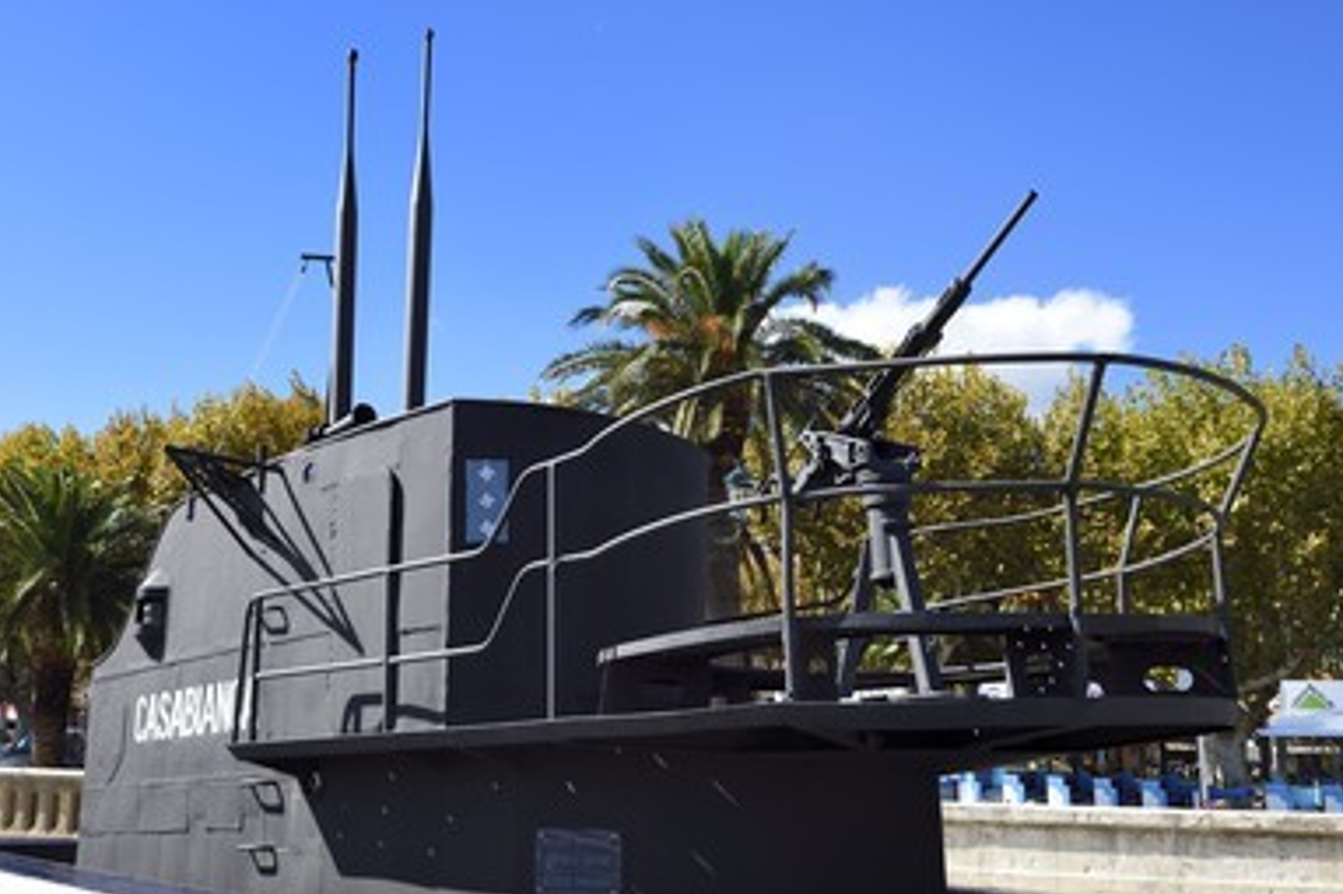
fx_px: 1268
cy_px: 459
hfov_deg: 55.7
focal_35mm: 34
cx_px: 614
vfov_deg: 38.8
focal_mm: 31
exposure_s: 1/250
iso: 200
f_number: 10
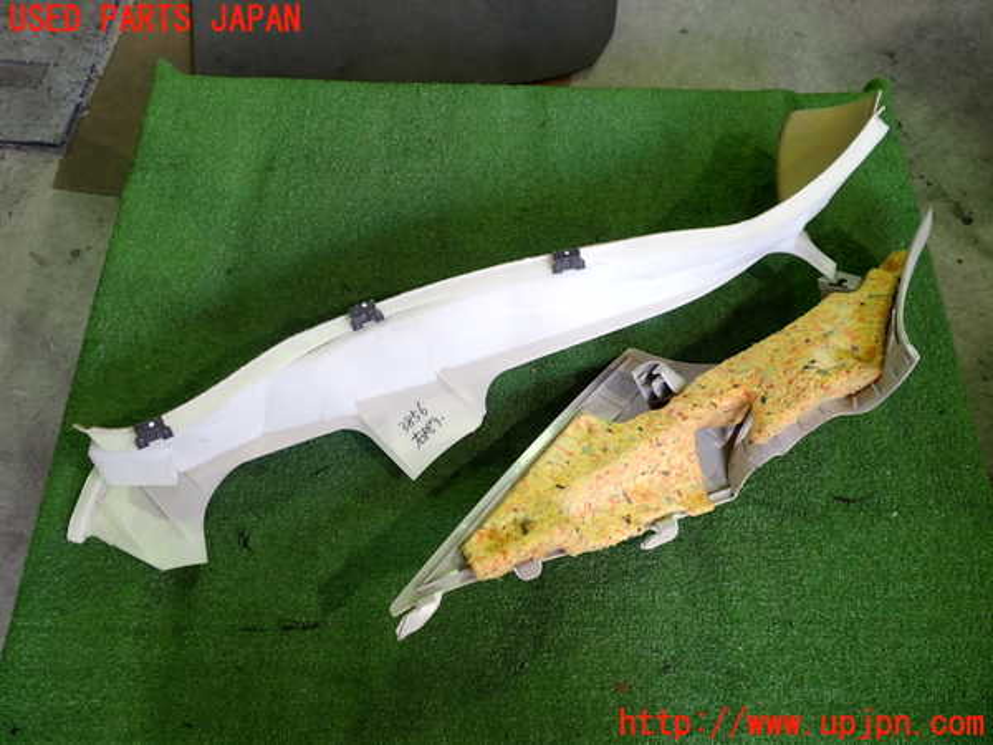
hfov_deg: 60.0
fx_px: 861
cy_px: 372
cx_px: 496
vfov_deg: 46.8
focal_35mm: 30
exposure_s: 1/40
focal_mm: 5.4
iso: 200
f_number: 2.3
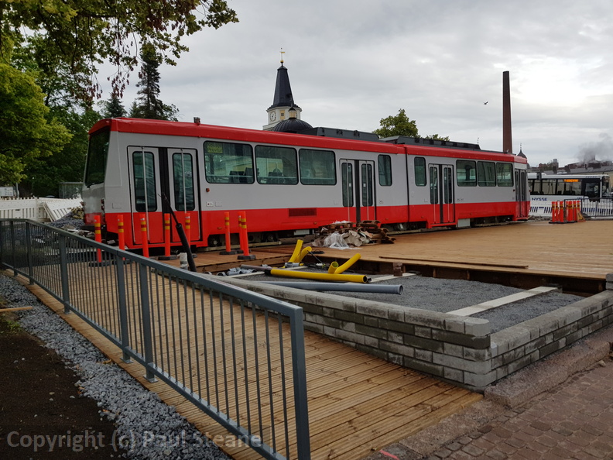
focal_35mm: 26
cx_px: 306
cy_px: 230
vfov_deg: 53.1
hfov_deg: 67.3
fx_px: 460
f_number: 1.7
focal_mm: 4.2
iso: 40
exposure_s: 1/696
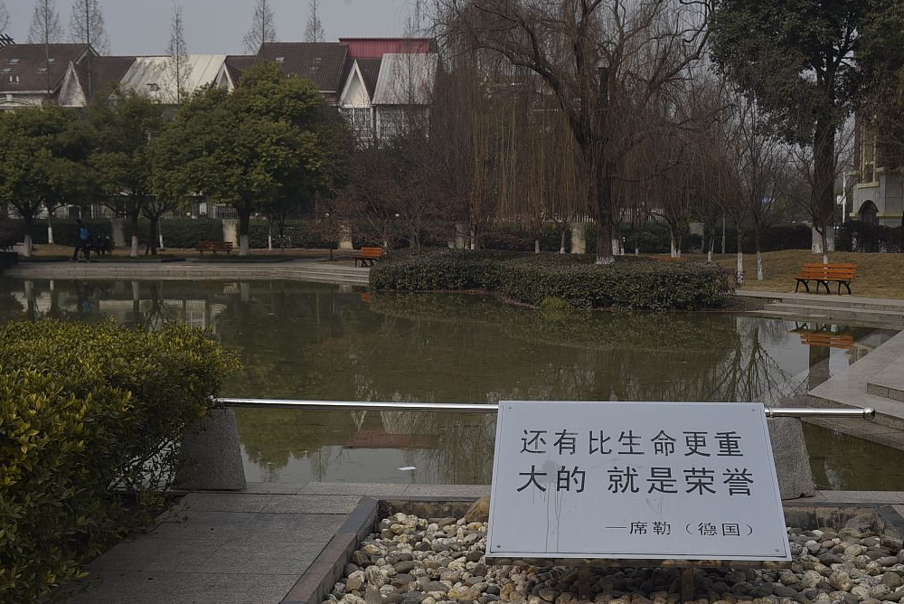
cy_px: 340
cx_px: 524
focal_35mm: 42
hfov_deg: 46.2
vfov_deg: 31.9
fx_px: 1055
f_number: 2.5
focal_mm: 35
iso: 100
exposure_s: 1/250
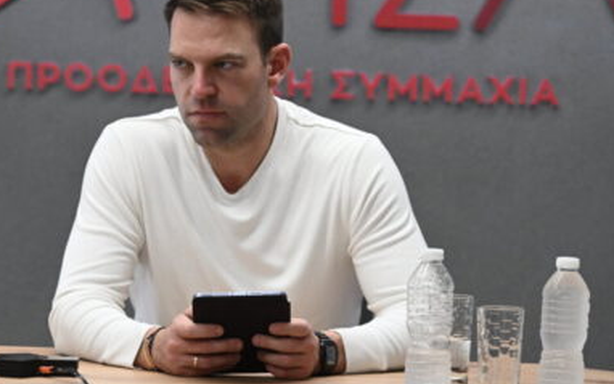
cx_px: 204
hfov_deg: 8.7
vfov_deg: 5.5
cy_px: 79
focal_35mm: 240
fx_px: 4017
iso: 5000
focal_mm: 150
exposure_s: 1/500
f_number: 5
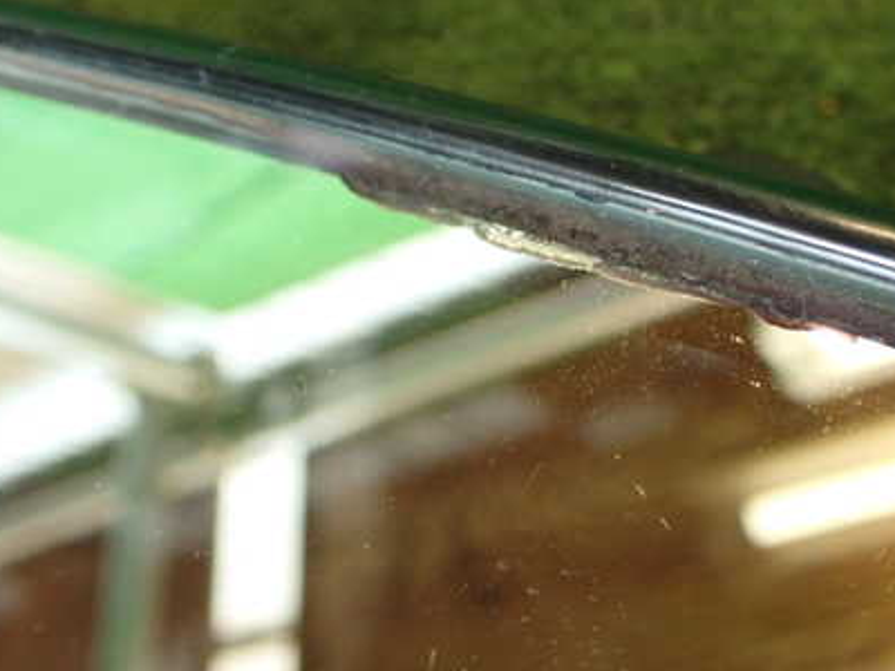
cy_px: 282
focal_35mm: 48
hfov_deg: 39.0
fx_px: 1241
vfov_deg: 30.2
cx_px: 620
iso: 200
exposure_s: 1/40
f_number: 2.4
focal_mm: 5.79
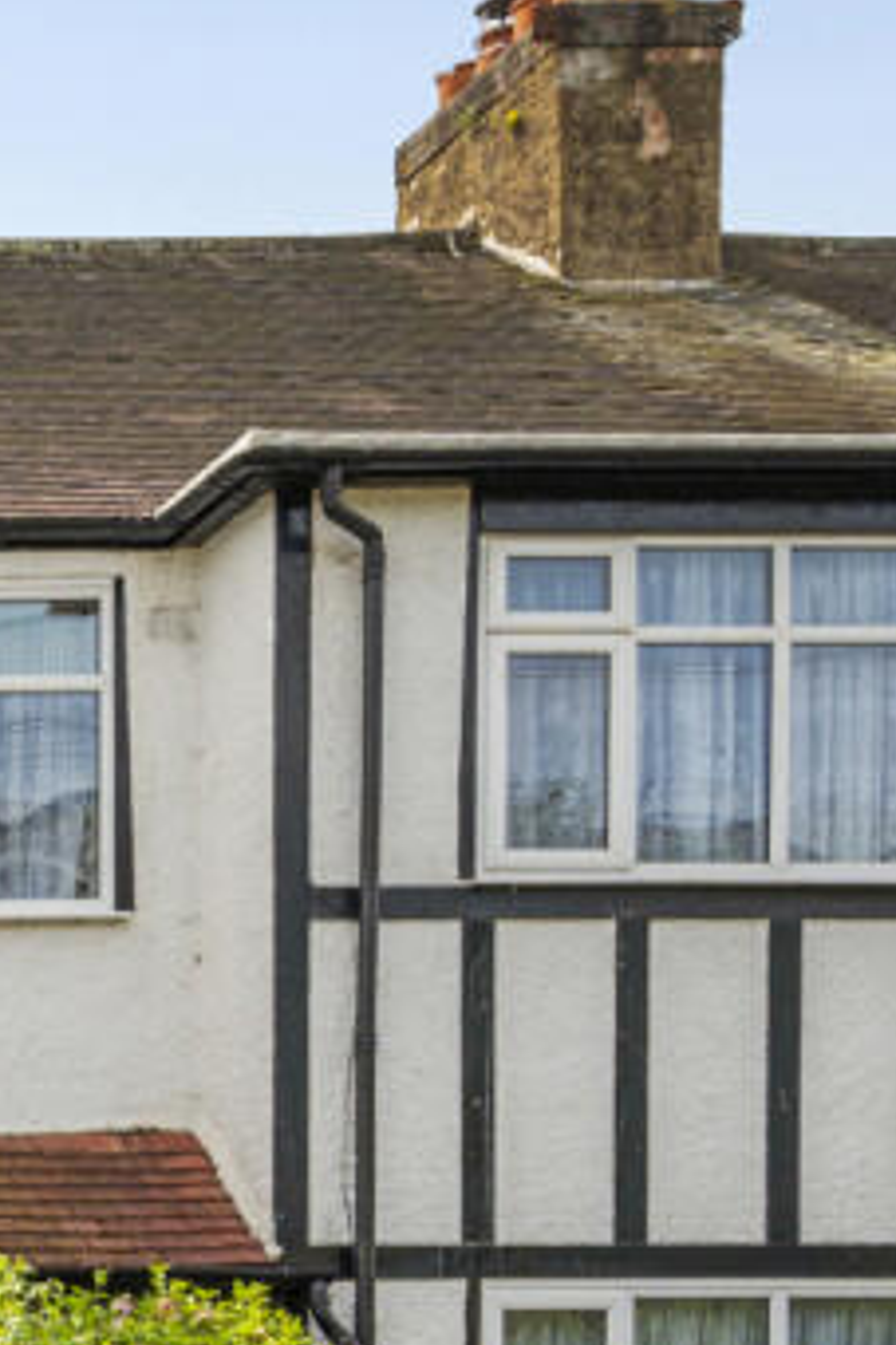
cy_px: 885
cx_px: -809
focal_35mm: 42
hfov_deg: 20.1
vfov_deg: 45.8
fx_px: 1569
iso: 200
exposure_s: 1/200
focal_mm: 14
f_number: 8
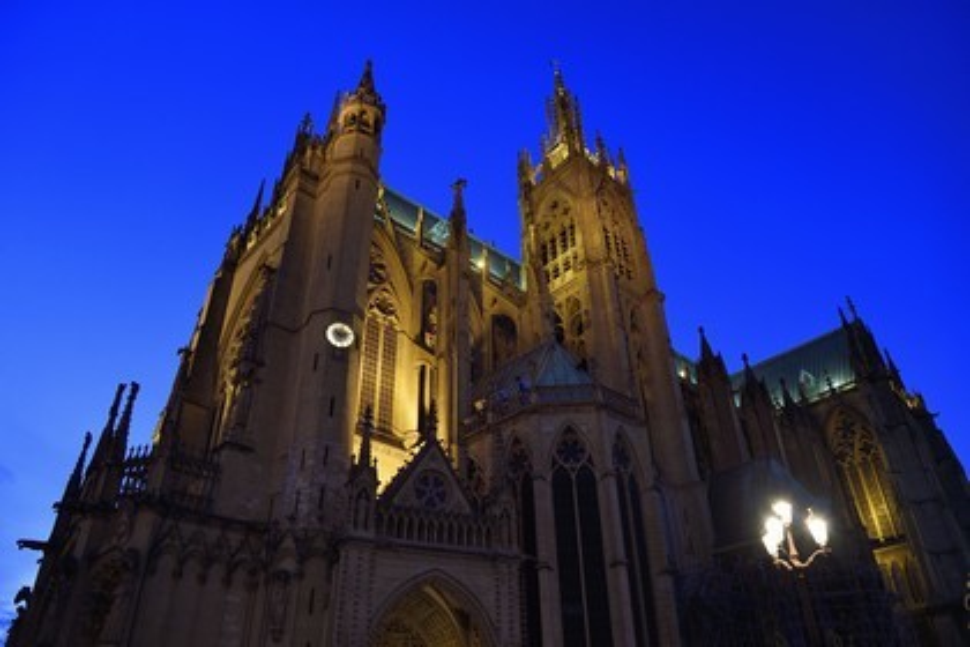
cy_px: 324
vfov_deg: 53.1
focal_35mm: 24
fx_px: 647
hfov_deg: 73.7
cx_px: 485
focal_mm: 24
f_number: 6.3
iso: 800
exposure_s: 1/13
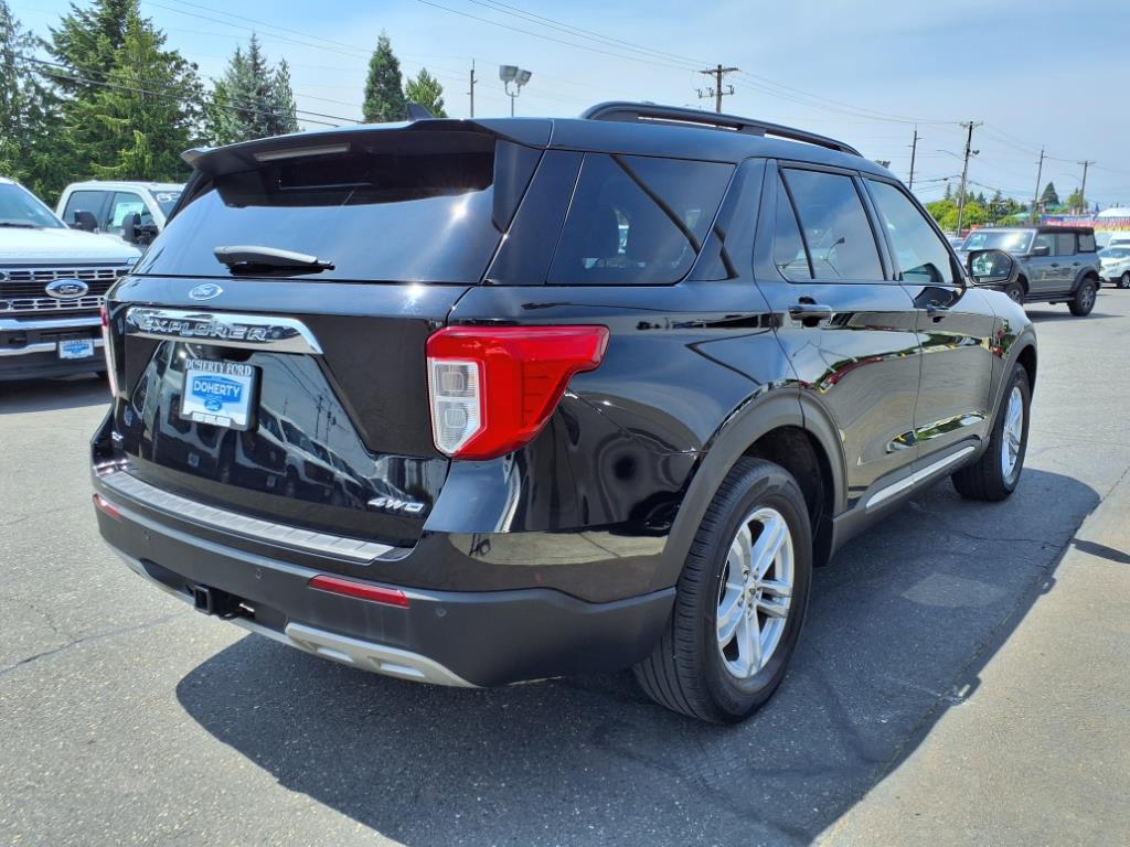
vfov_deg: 51.4
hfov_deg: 65.3
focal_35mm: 27
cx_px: 565
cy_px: 424
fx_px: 881
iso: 40
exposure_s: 1/1111
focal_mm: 3.58
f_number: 1.9
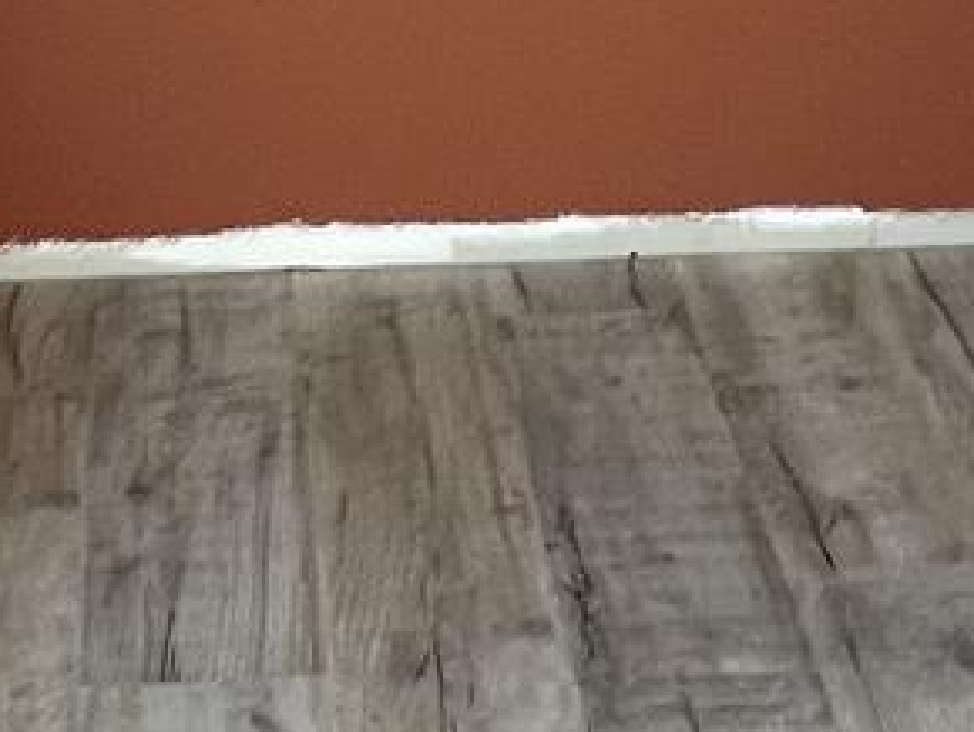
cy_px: -554
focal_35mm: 86
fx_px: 2422
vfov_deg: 15.1
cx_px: 390
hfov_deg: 22.7
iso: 250
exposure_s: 1/99
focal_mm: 1.57
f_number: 1.8
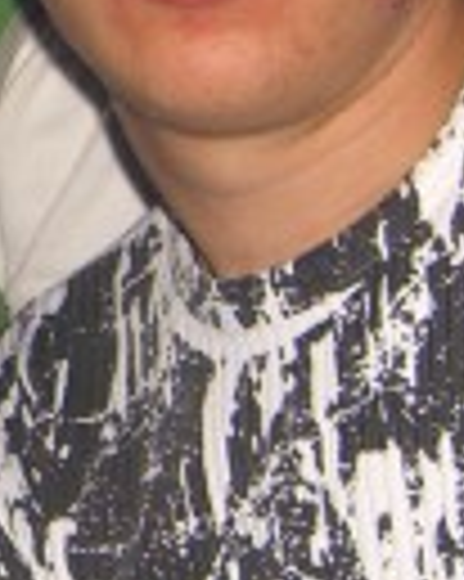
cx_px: -383
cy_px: 49
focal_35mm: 173
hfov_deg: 8.6
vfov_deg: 11.1
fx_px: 2973
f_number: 2.8
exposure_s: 1/60
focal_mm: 7.9
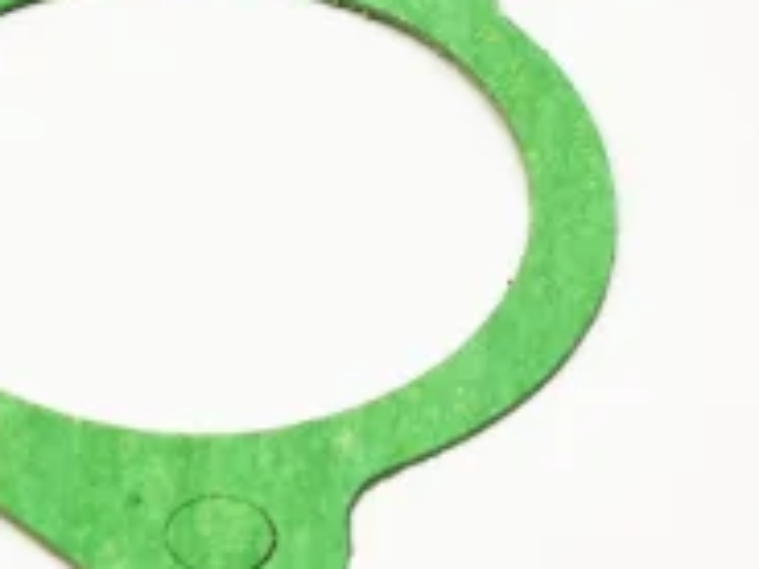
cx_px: 95
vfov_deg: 12.1
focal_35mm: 122
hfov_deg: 16.0
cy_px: 161
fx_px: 2675
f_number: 1.75
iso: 112
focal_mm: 4.75
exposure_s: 1/127
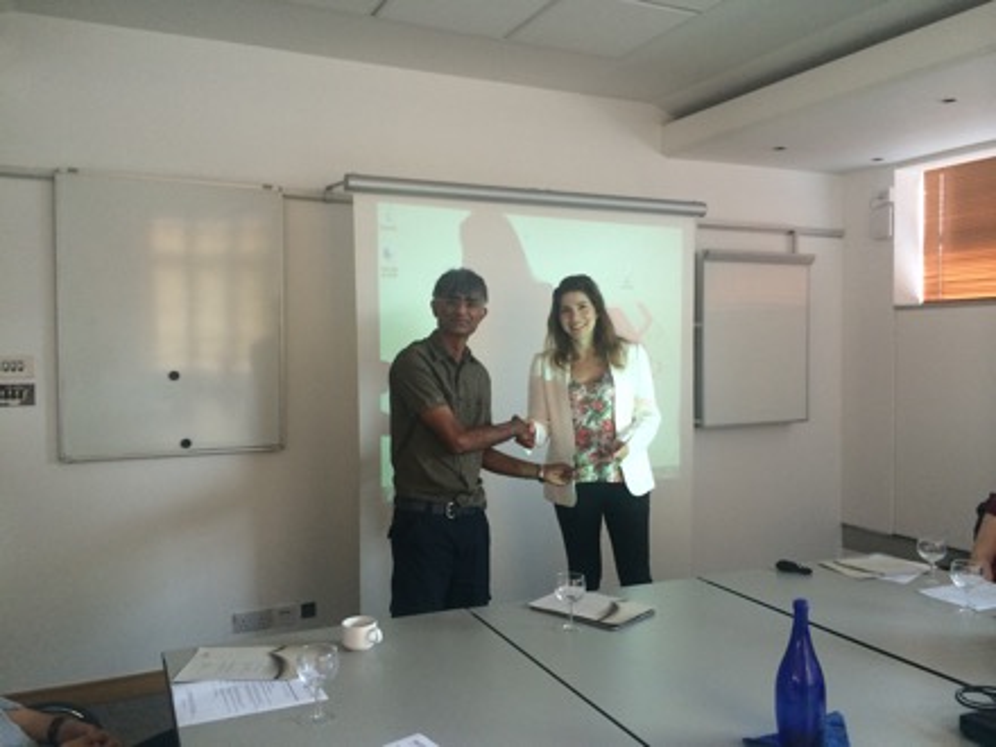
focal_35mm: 30
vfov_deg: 46.8
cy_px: 374
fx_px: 863
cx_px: 498
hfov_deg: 60.0
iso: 100
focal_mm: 4.12
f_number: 2.2
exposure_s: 1/30
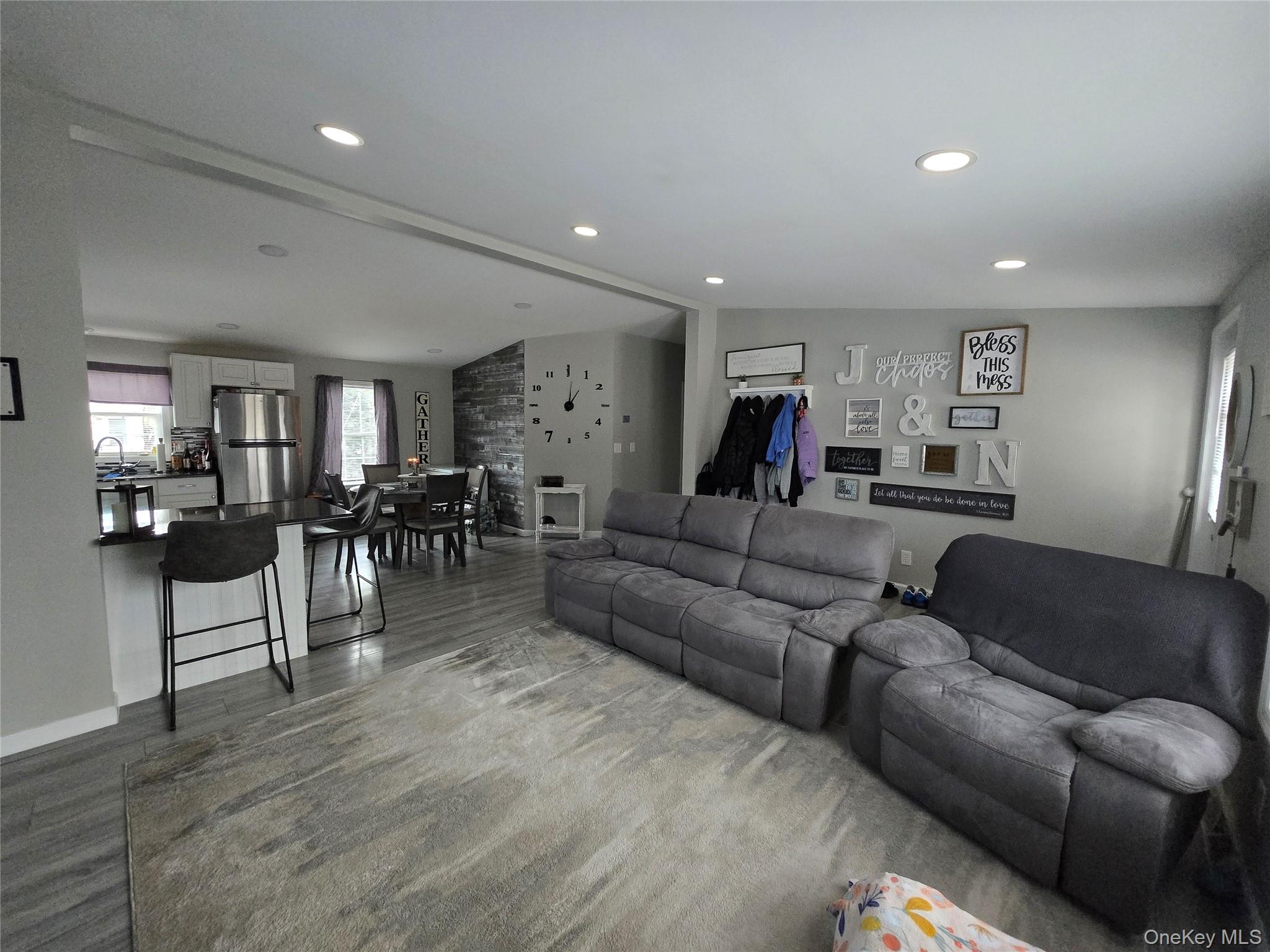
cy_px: 476
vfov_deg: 89.9
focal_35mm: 13
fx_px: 477
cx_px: 635
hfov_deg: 106.2
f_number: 2.2
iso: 800
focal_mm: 1.7
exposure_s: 1/60
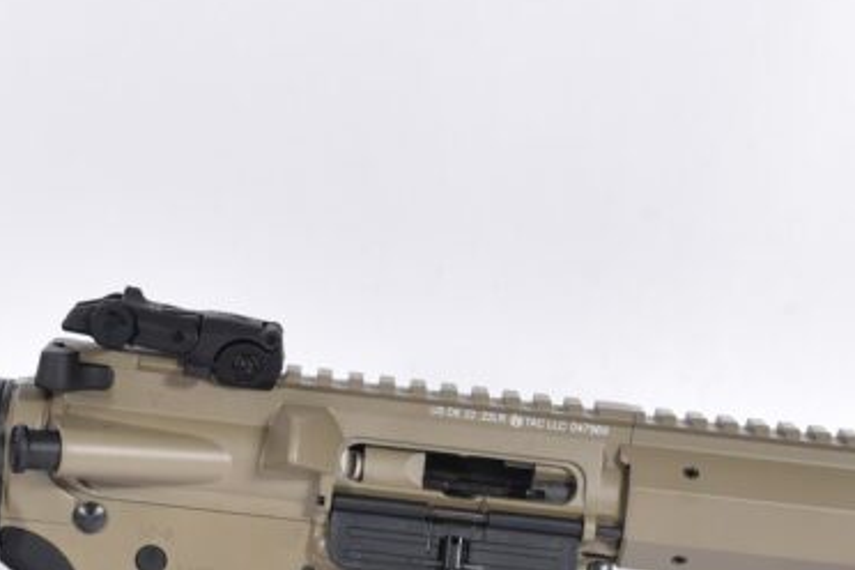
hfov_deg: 17.6
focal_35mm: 116
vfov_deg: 11.7
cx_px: 416
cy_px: 536
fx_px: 2755
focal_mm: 24
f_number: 5
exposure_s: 1/50
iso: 640
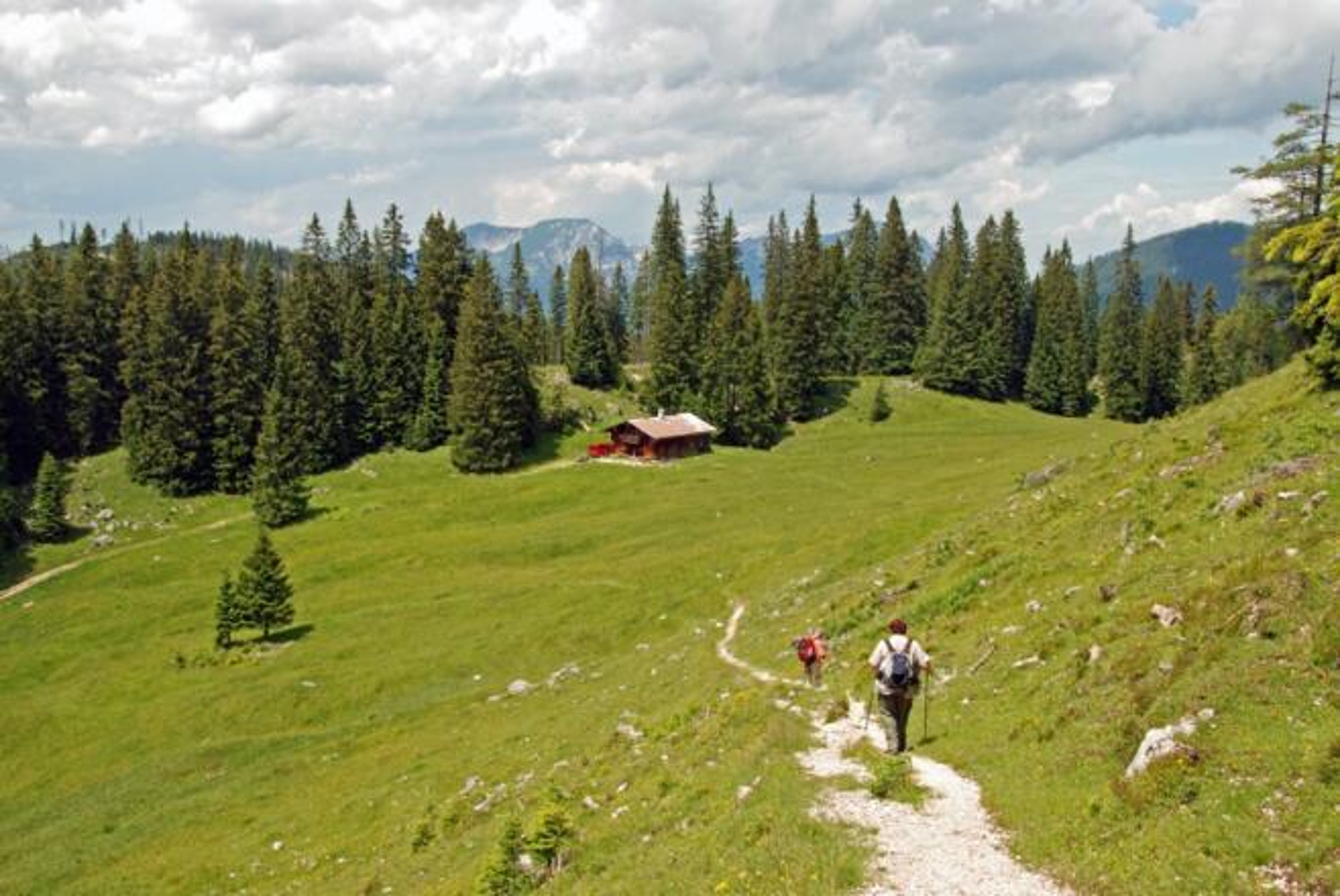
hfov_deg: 47.9
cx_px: 670
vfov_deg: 33.1
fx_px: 1509
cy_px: 448
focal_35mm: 40
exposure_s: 1/125
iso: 125
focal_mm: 27
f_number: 8
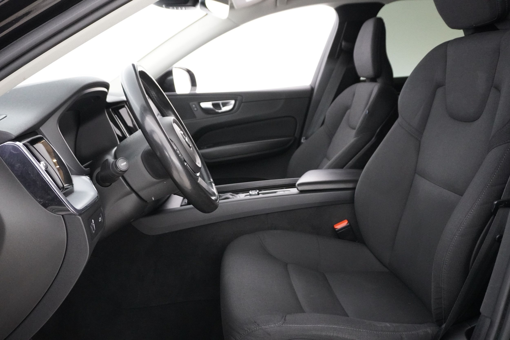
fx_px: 425
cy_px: 170
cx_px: 255
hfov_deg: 61.9
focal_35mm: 30
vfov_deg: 43.6
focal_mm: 20
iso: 6400
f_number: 4
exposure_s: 1/40
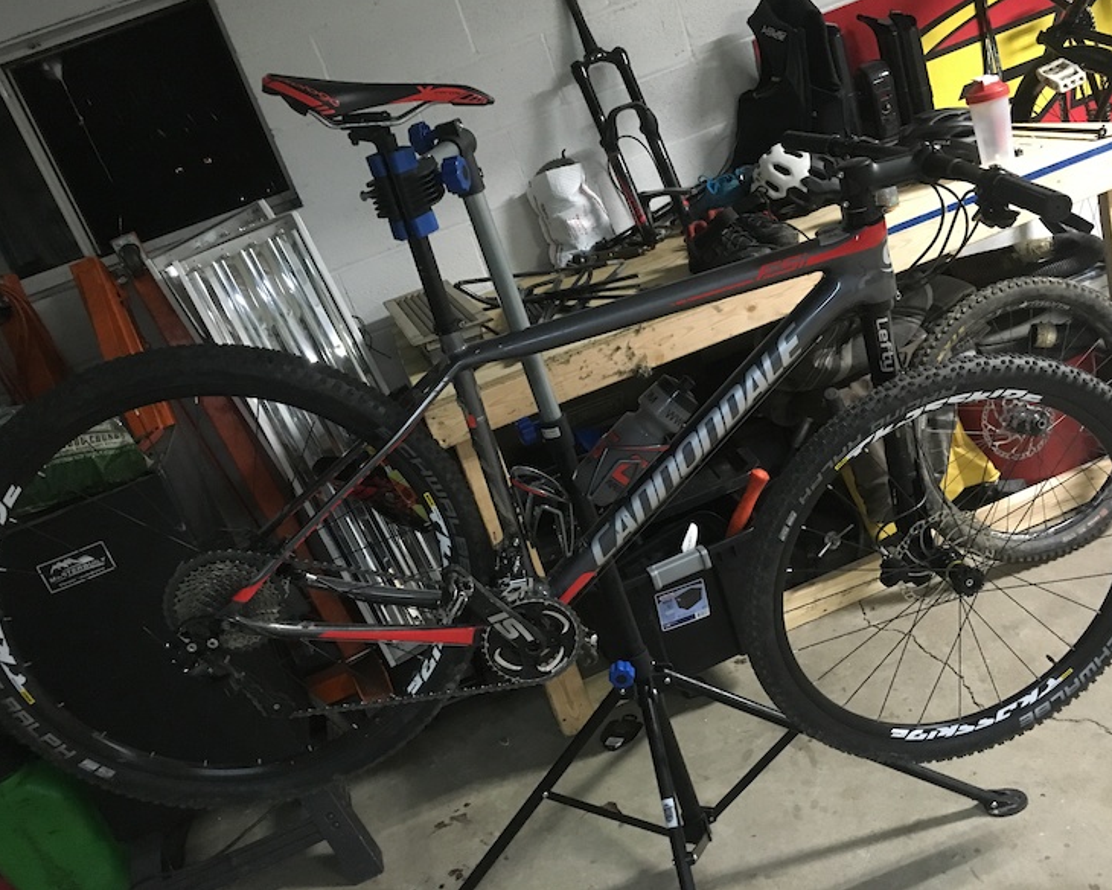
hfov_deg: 57.2
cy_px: 439
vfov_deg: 47.1
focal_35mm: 31
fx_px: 1020
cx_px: 576
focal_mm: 4.15
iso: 250
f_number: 2.2
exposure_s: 1/15
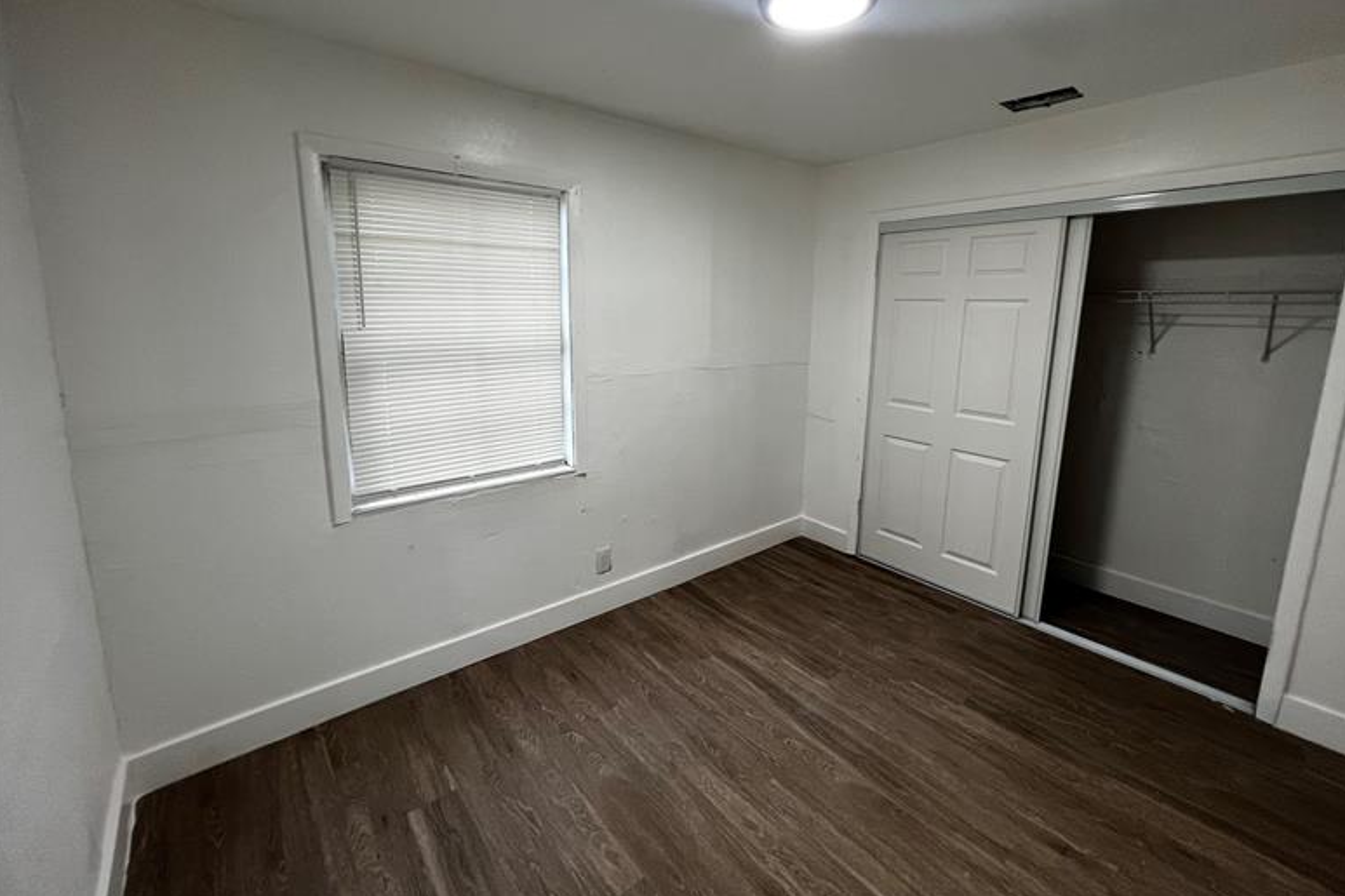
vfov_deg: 80.9
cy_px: 397
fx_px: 523
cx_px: 686
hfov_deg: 104.3
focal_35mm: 14
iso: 200
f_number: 1.8
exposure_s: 1/120
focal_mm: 1.57
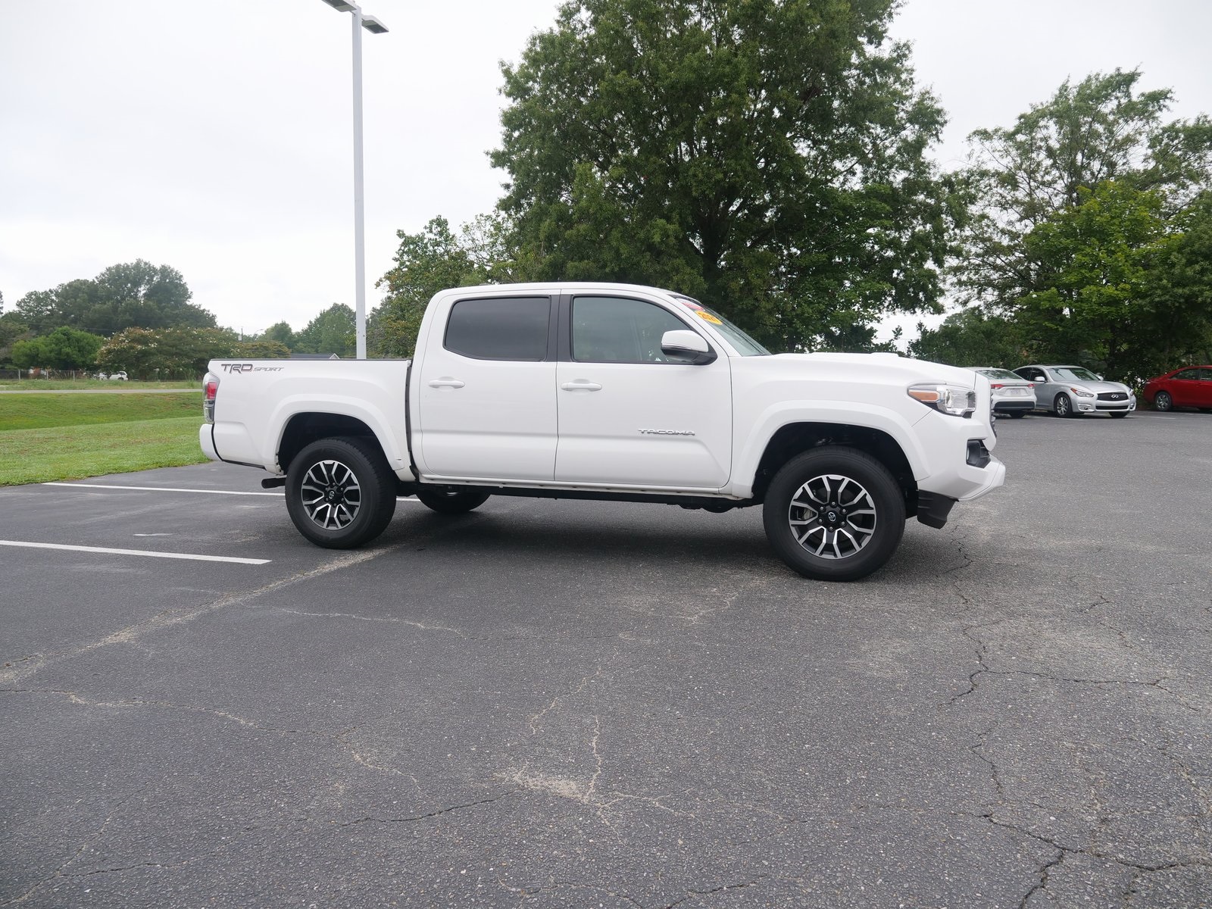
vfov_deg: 56.8
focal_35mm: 24
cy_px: 454
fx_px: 840
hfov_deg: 71.6
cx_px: 606
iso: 200
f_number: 3.5
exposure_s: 1/250
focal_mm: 12
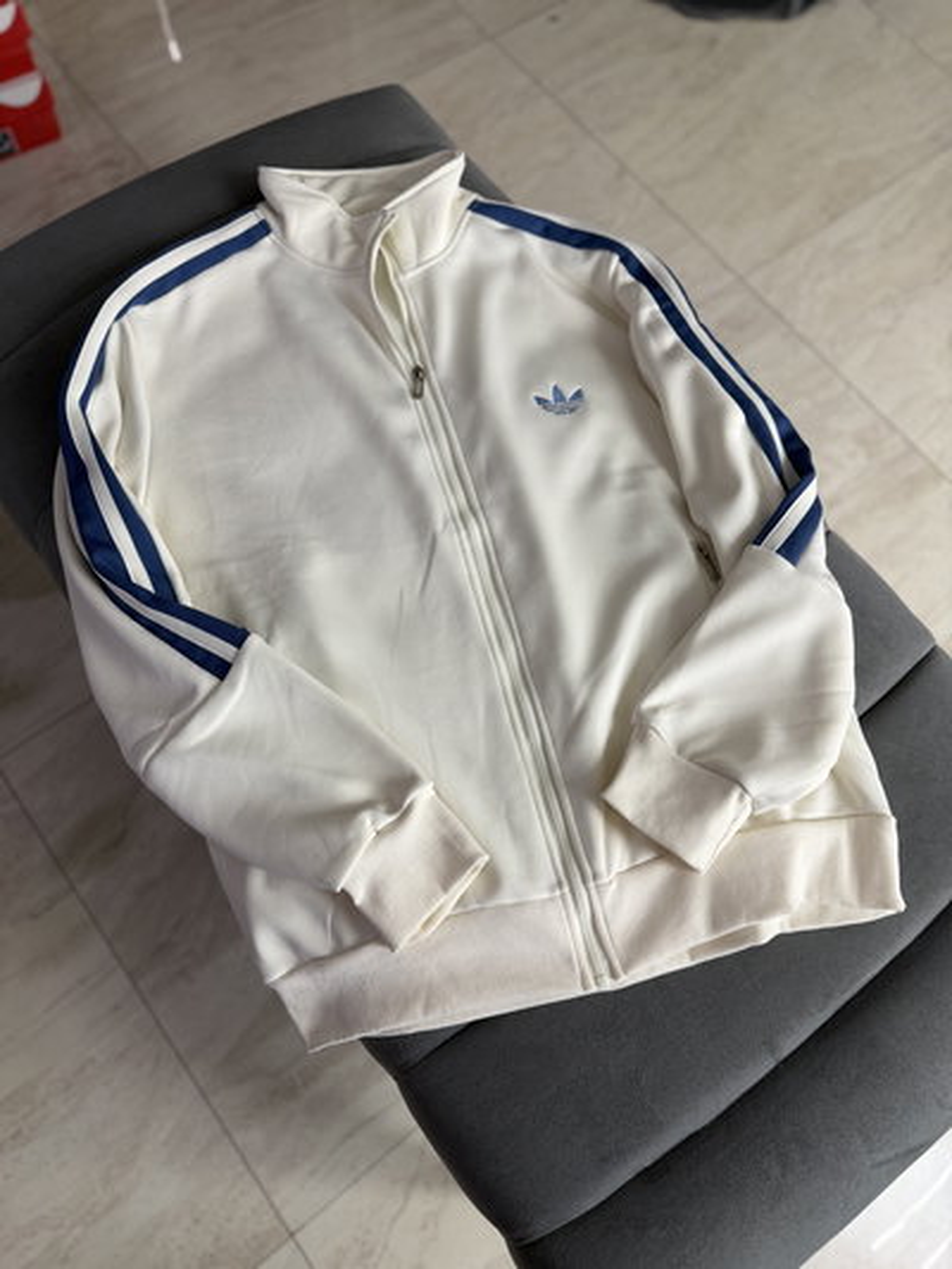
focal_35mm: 24
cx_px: 476
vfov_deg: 71.6
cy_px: 634
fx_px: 880
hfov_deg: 56.8
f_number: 1.78
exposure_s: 1/50
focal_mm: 6.76
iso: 160
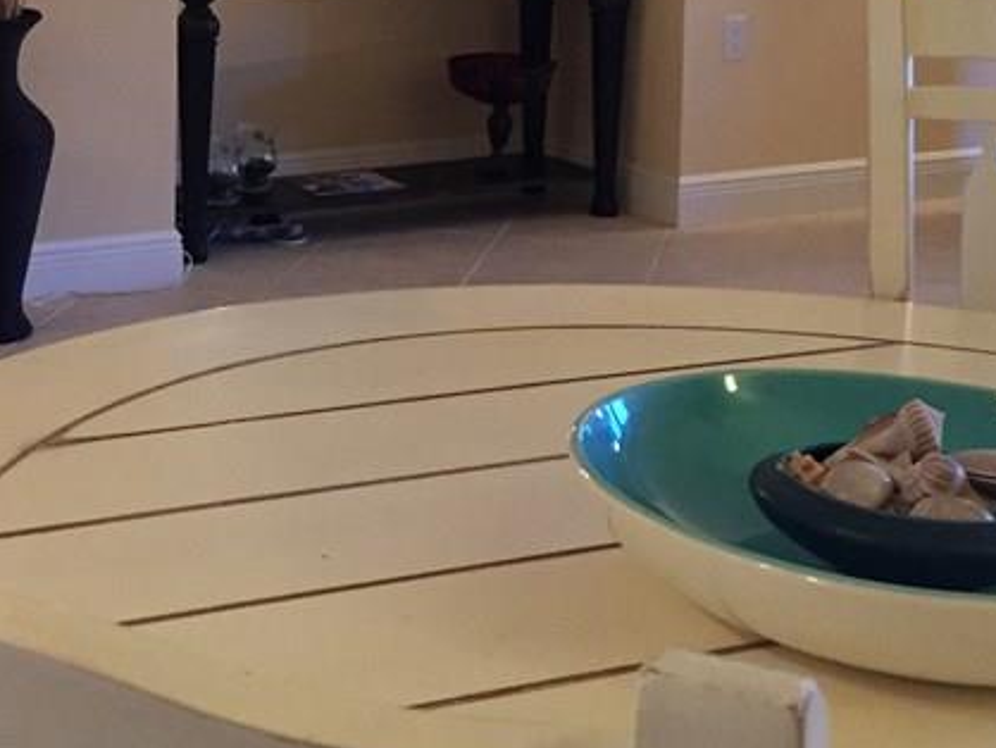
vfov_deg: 19.8
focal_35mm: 71
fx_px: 2044
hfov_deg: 26.3
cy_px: -71
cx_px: 55
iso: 200
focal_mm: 4.15
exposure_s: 1/30
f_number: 2.2
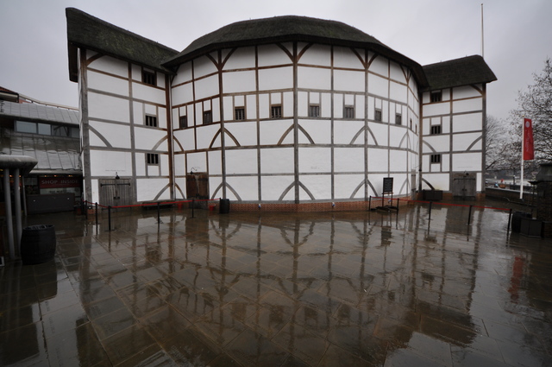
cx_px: 276
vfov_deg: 89.8
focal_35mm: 12
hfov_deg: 112.7
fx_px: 184
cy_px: 184
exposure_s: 1/200
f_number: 4.5
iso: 200
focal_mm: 8
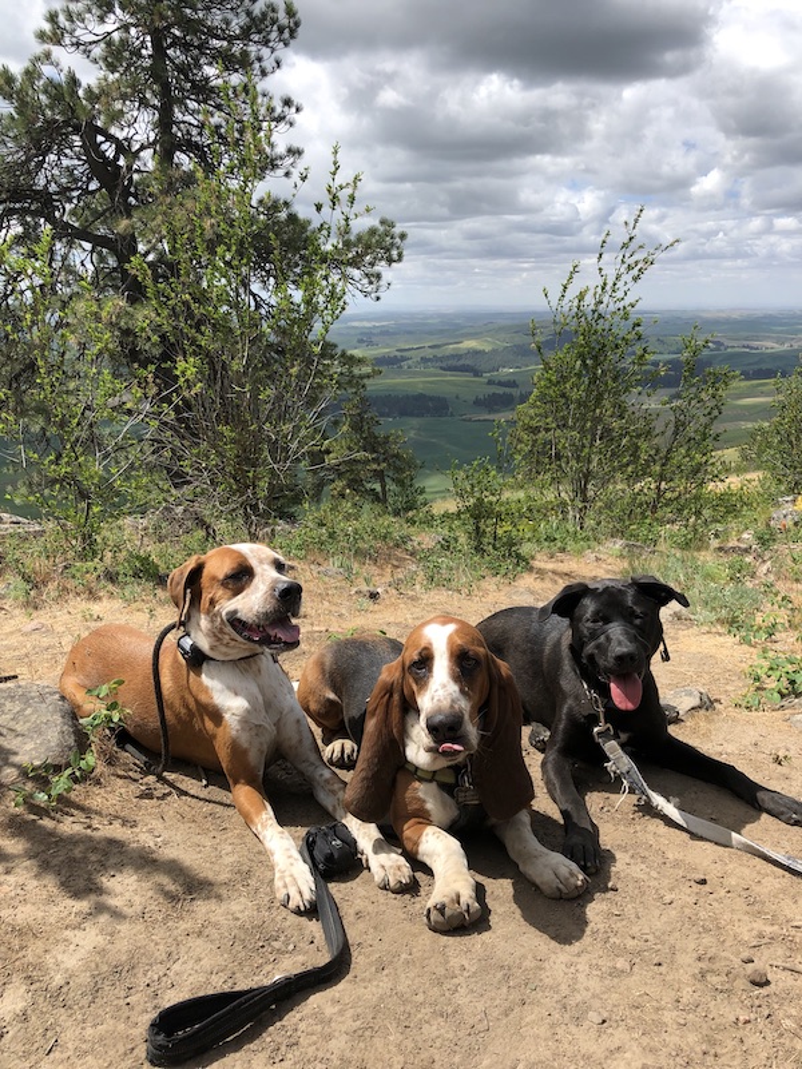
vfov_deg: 63.4
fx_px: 865
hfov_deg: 49.7
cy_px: 534
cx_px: 401
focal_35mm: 28
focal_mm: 4
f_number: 1.8
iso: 20
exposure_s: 1/1799
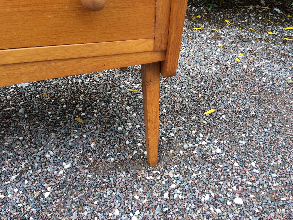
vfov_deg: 48.2
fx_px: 245
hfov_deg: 61.7
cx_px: 146
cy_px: 110
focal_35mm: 29
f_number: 2.2
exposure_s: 1/104
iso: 32
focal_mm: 4.15
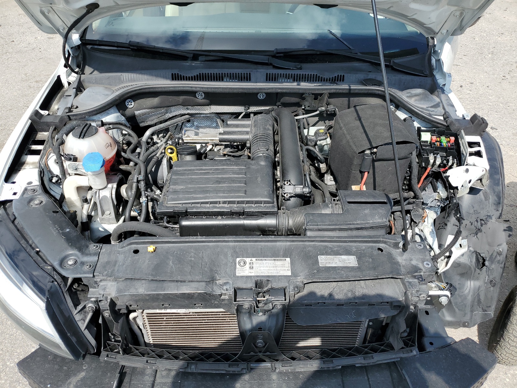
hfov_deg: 67.3
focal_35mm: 26
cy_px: 194
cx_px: 258
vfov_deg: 53.1
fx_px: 388
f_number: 1.5
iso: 50
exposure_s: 1/2500
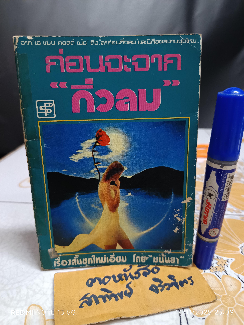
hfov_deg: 56.8
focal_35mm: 24
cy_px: 162
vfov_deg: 71.6
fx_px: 226
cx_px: 122
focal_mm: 5.31
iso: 1749
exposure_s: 1/25
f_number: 1.7
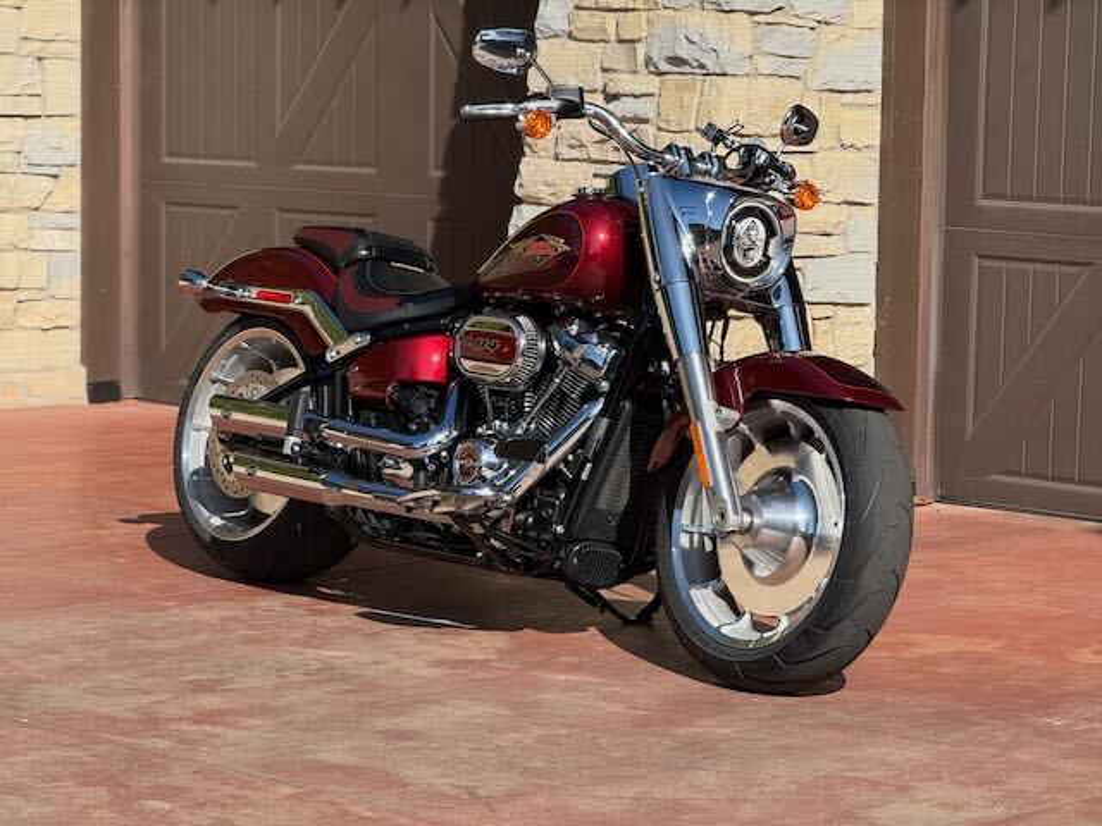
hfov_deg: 16.4
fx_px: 3820
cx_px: 551
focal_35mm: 120
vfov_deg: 12.3
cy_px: 413
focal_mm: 15.66
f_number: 2.8
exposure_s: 1/1650
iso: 50
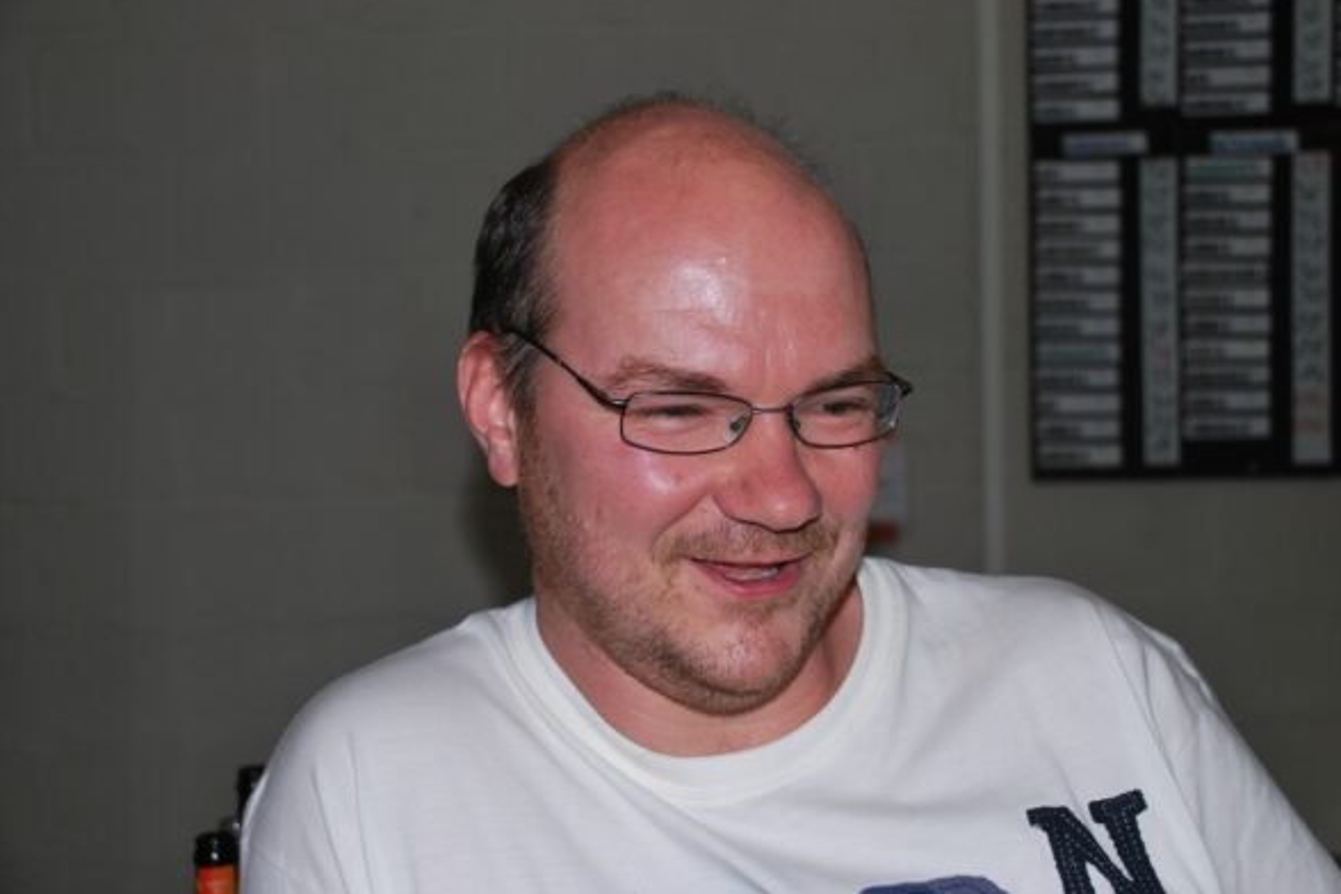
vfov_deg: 27.5
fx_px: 1825
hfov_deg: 40.3
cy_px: 441
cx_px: 680
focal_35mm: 49
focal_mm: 32
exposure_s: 1/60
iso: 200
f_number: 4.2
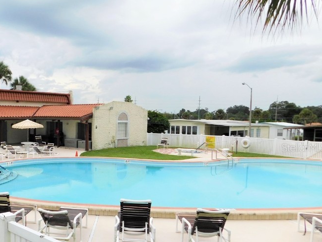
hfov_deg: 49.1
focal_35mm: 36
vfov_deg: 39.5
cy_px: 147
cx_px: 76
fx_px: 335
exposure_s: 1/320
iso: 125
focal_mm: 4
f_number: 3
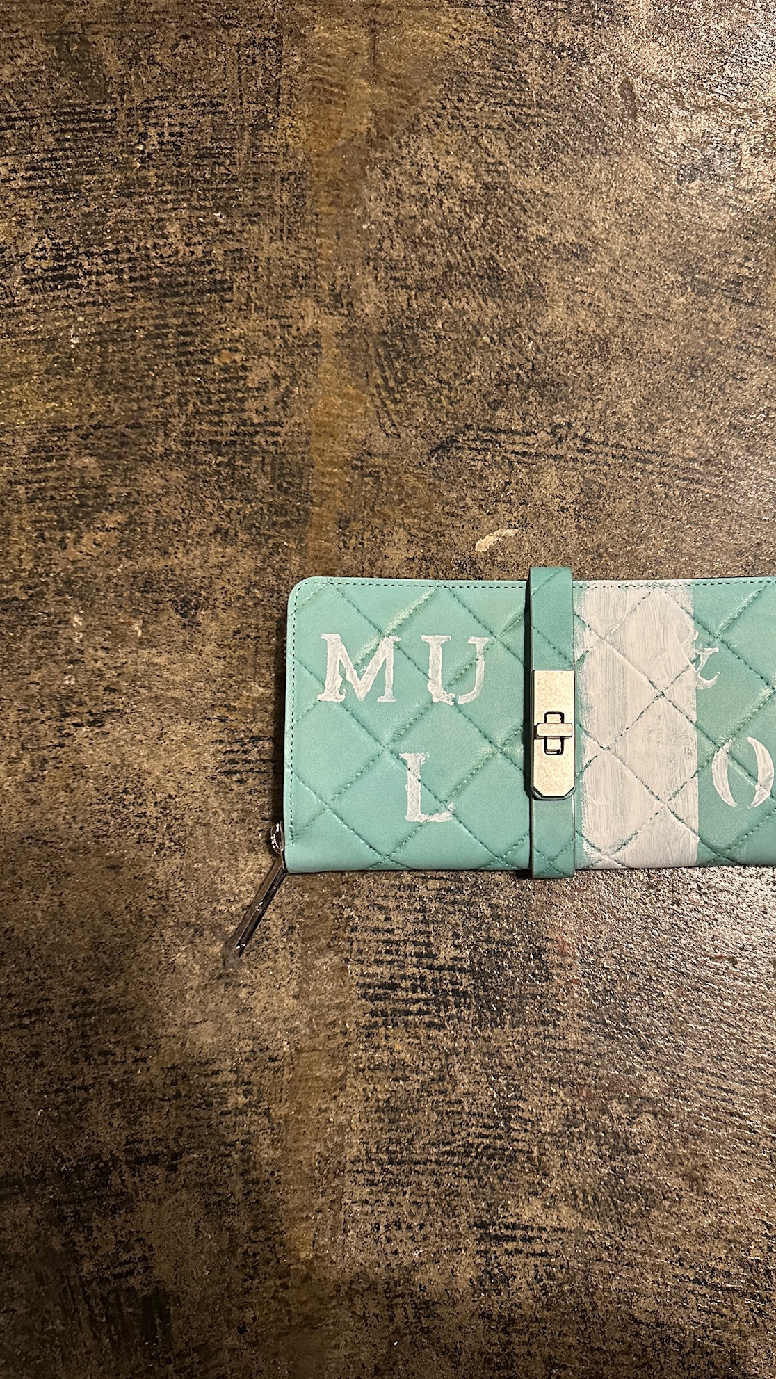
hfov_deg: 42.2
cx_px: 530
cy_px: 698
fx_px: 987
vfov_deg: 69.9
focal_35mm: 27
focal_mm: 6.86
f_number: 1.78
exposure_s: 1/60
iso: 800
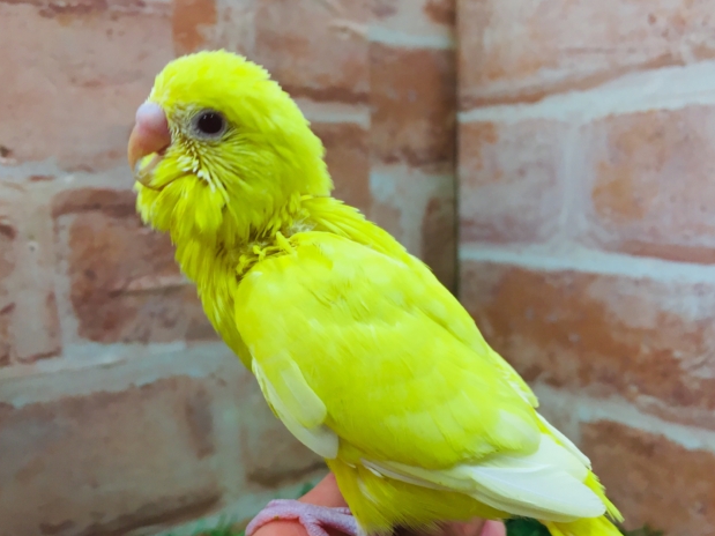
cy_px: 266
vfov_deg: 46.8
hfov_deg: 60.0
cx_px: 355
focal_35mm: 30
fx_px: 620
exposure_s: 1/30
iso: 32
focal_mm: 4.15
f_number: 2.2
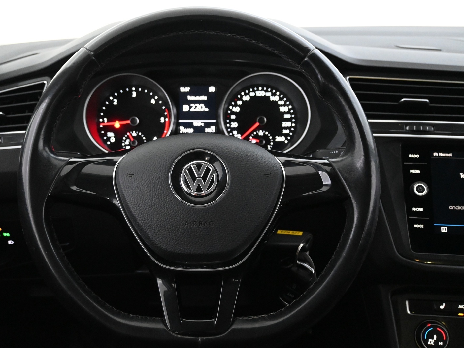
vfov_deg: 34.7
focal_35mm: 42
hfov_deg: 45.1
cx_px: 201
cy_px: 173
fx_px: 557
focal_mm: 25
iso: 6400
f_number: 4.2
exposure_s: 1/40
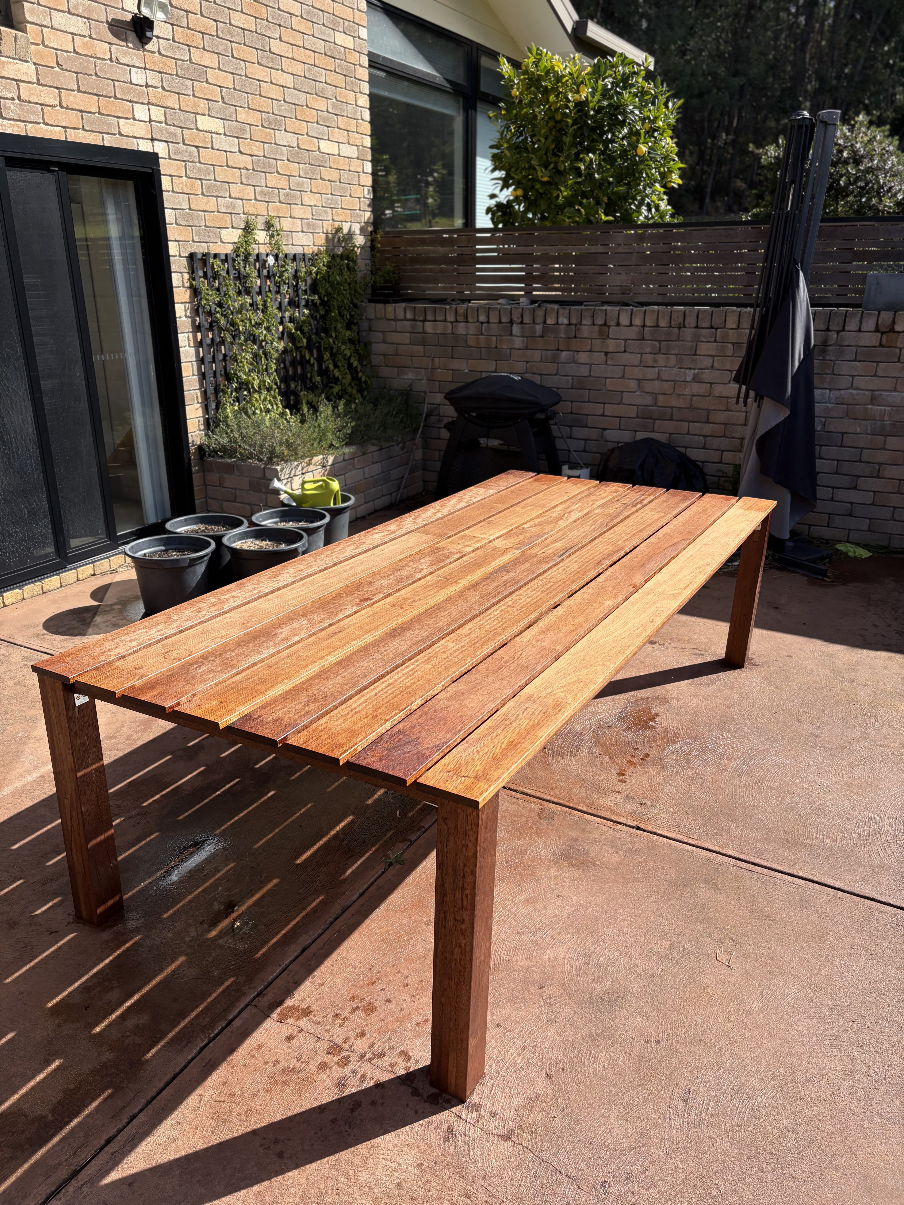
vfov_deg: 67.3
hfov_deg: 53.1
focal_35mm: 26
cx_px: 452
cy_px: 602
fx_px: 905
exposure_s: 1/3623
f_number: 1.6
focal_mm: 5.96
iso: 50
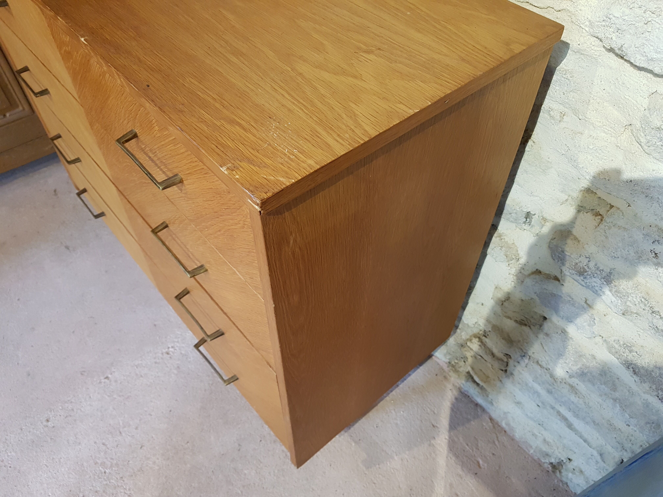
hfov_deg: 67.3
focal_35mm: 26
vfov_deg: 53.1
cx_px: 332
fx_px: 498
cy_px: 248
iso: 200
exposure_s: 1/25
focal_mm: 4.2
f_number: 1.7
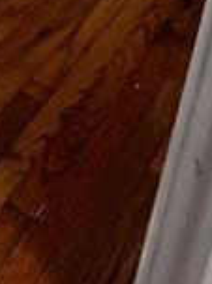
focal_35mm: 66
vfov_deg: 20.7
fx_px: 540
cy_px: -224
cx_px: -191
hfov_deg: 17.3
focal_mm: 1.57
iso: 500
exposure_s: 1/60
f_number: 1.8
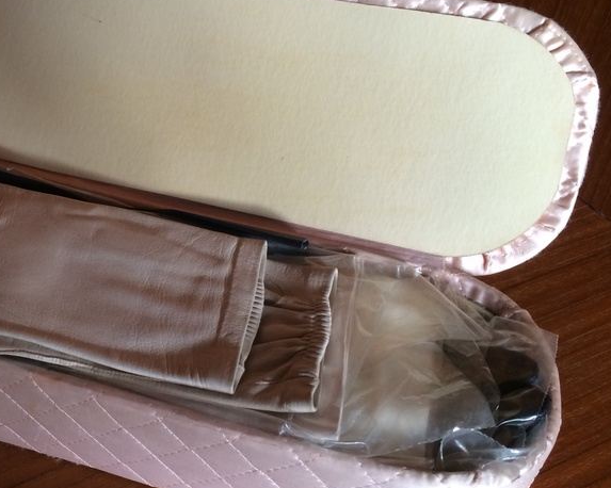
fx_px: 832
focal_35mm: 46
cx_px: 144
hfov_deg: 39.1
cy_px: 233
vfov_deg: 32.7
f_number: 2.2
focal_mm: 4.12
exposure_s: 1/30
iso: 125
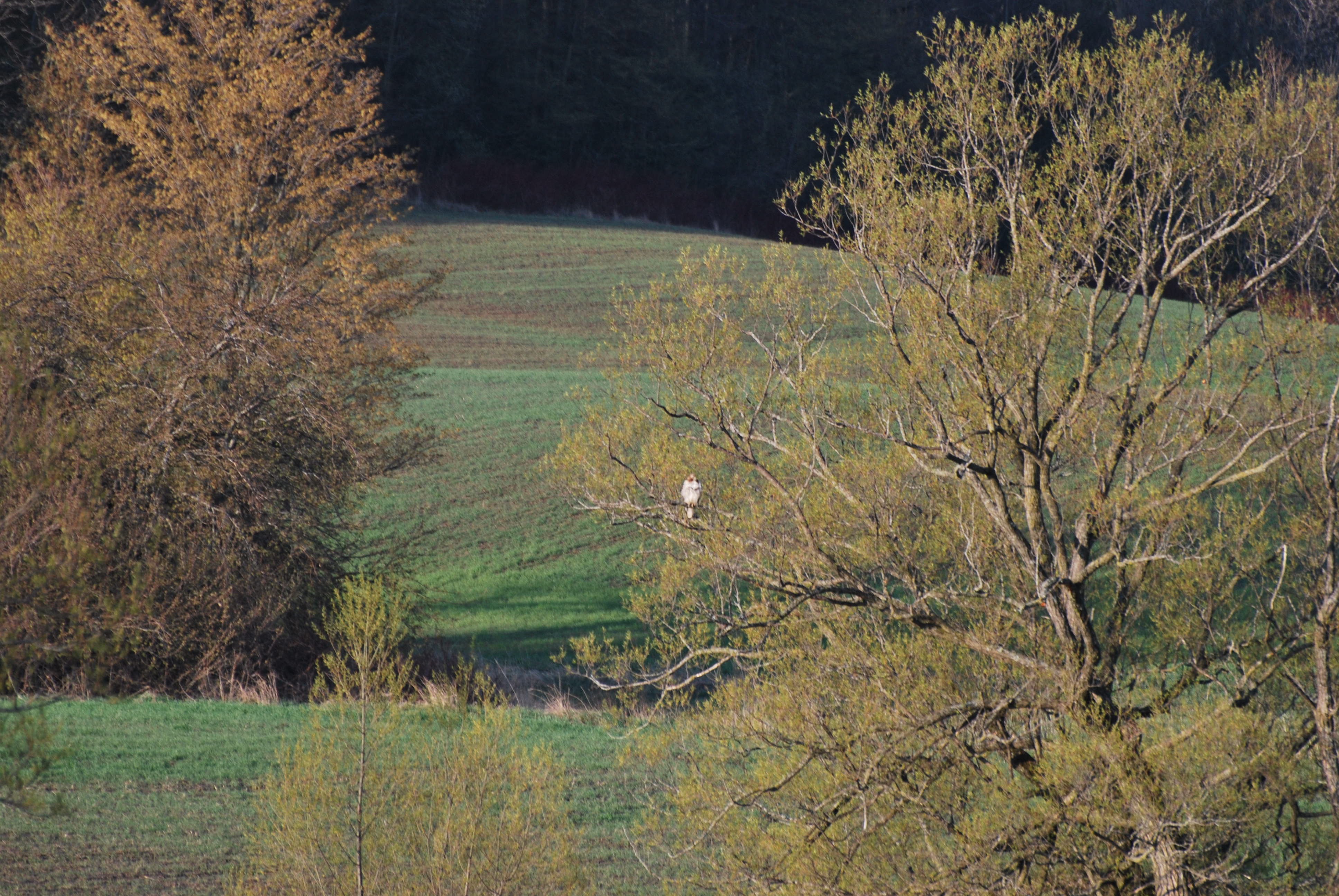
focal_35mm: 450
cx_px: 670
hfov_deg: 4.6
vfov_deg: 3.1
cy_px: 448
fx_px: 16758
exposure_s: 1/500
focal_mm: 300
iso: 250
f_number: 5.6
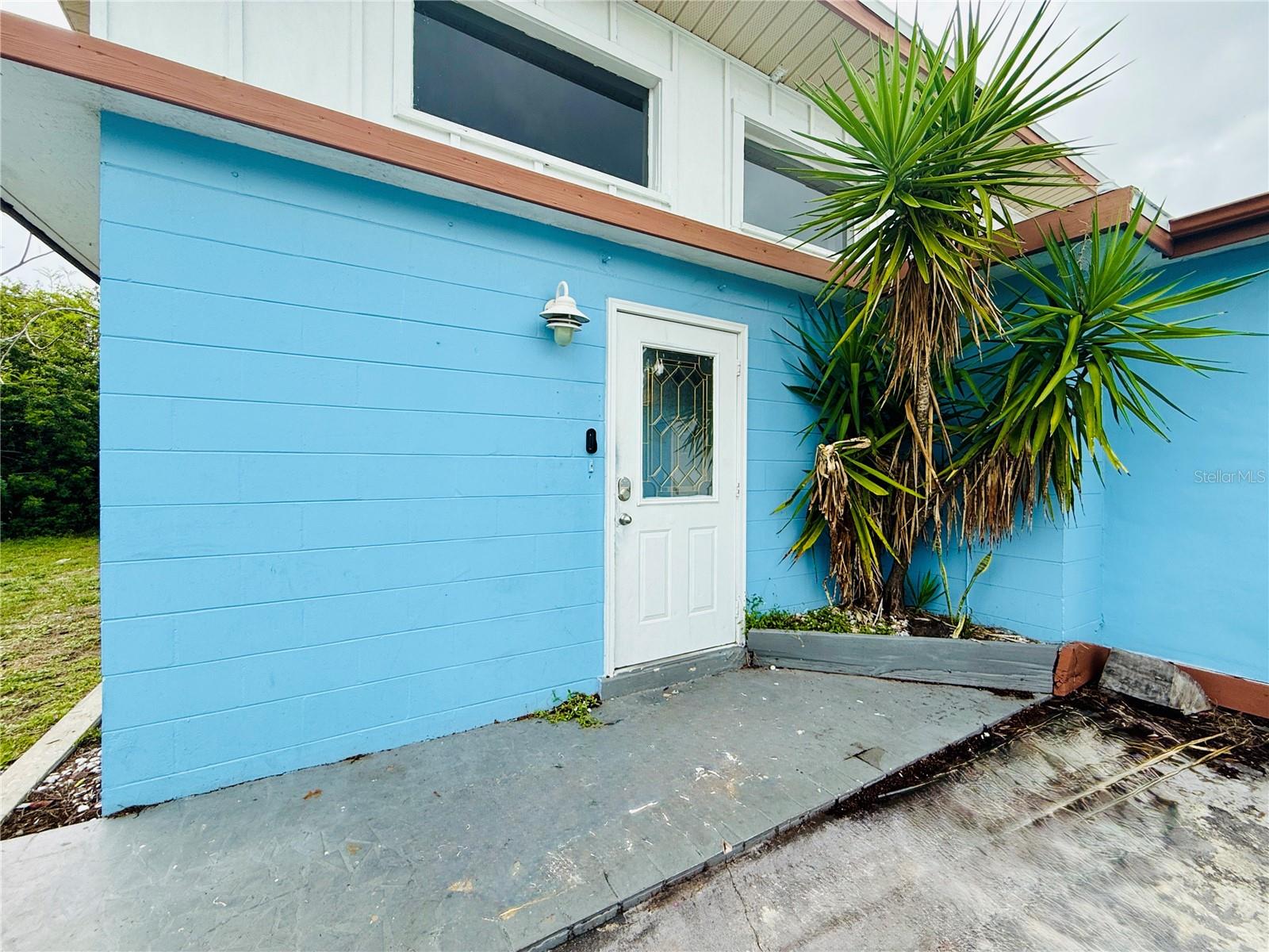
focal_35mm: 14
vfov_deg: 85.7
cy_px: 476
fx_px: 513
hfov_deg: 102.1
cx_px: 634
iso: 50
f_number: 2.2
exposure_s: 1/522
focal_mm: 2.22
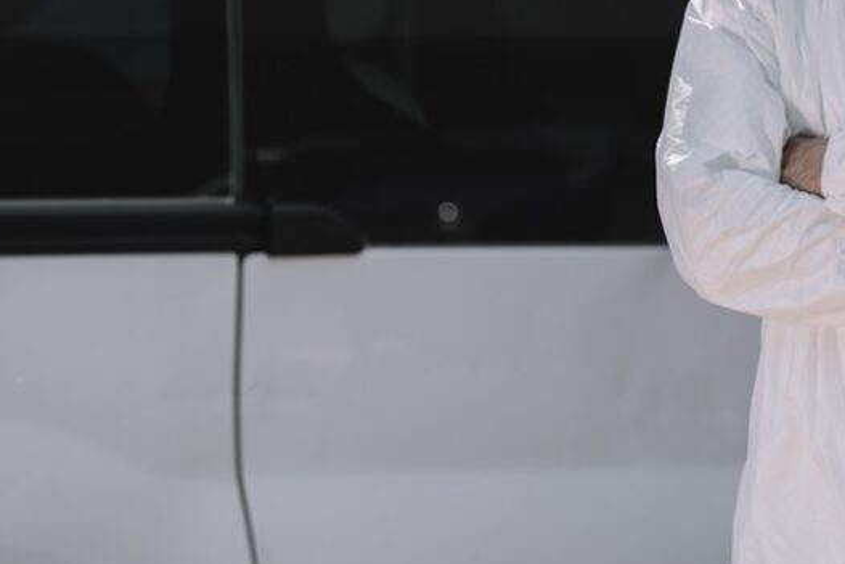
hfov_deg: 5.3
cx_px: 540
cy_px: 133
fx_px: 9133
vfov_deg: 3.5
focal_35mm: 389
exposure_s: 1/500
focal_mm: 200
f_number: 5
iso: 100
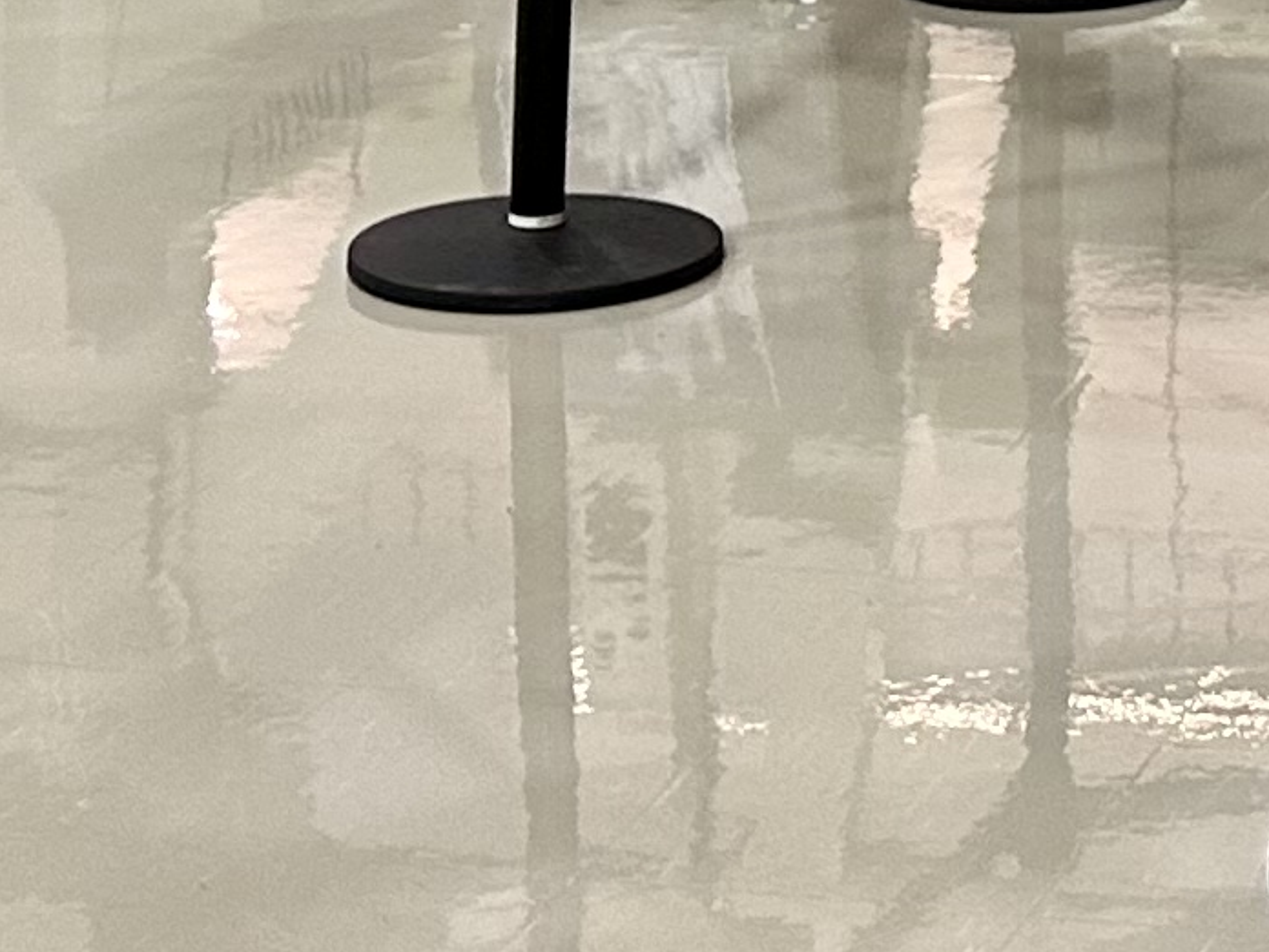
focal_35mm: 139
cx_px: 1426
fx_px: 5096
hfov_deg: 13.9
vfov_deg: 9.3
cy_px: -1479
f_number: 1.78
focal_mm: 6.86
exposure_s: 1/60
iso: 200
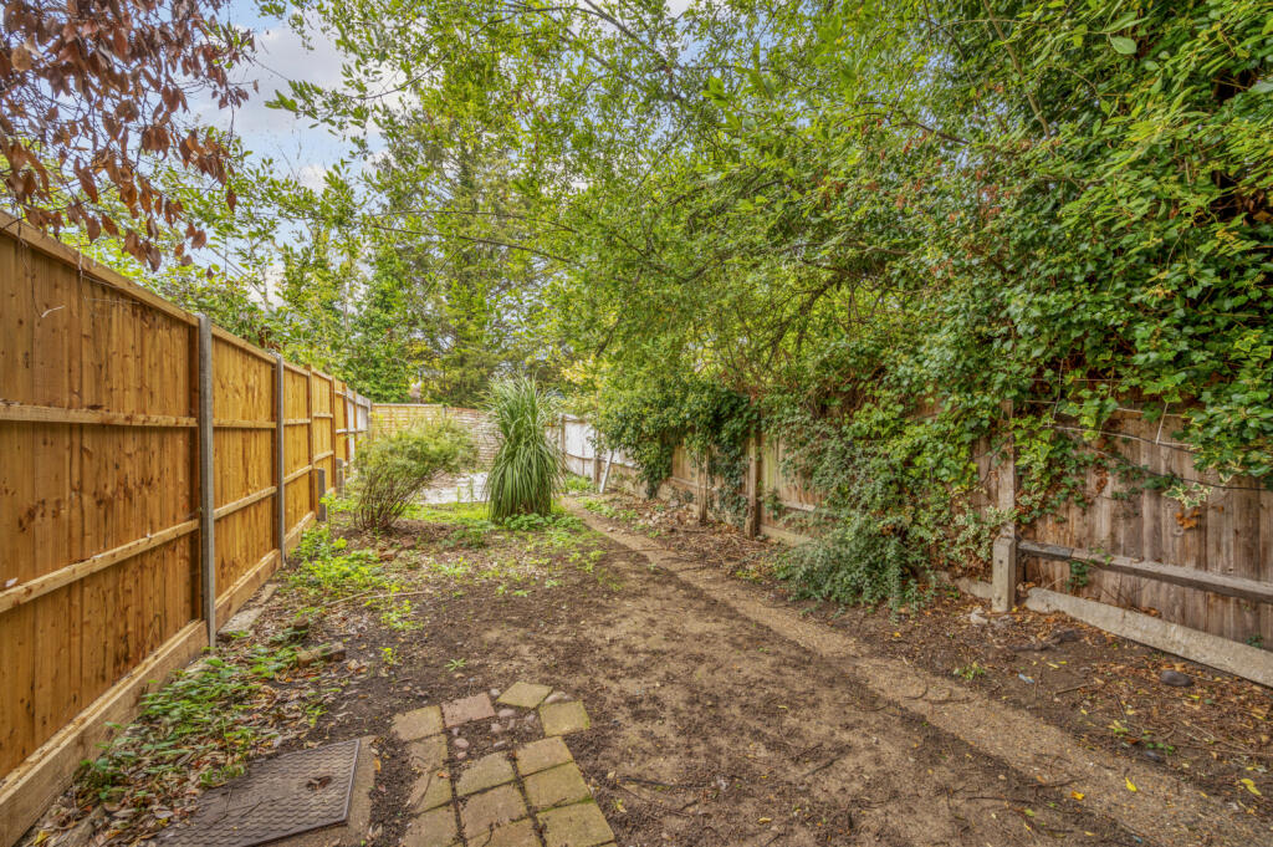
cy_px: 424
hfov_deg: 104.3
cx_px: 636
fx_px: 495
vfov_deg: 81.1
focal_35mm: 14
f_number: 8
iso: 400
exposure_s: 1/20
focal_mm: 14
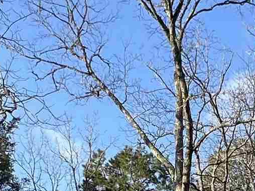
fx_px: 582
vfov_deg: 17.6
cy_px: 239
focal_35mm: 79
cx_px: 197
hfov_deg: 24.4
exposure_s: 1/673
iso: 32
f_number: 1.8
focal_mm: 1.57
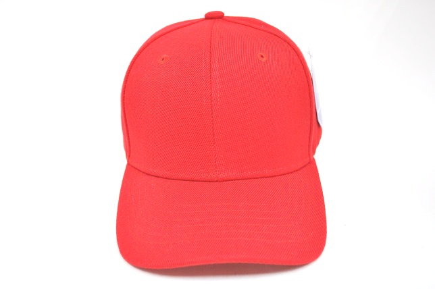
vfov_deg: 36.8
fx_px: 435
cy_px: 144
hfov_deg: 53.2
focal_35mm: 36
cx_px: 218
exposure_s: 1/80
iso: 400
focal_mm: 24
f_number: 4.5
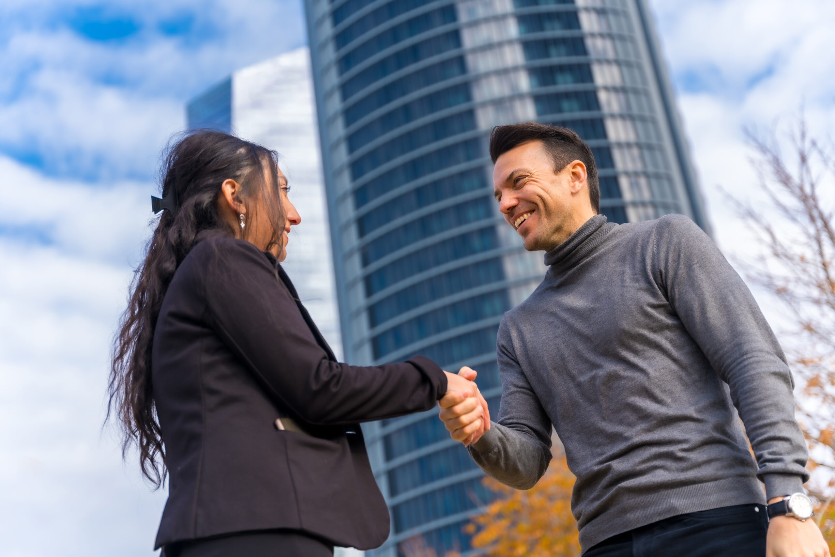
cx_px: 418
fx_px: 1176
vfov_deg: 26.6
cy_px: 278
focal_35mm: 51
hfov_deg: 39.1
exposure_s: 1/640
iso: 125
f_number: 2.8
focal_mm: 50.7
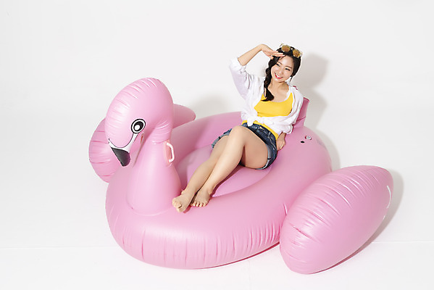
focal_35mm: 44
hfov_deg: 44.5
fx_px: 531
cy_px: 145
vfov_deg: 30.5
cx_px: 217
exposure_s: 1/125
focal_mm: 44
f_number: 18
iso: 100
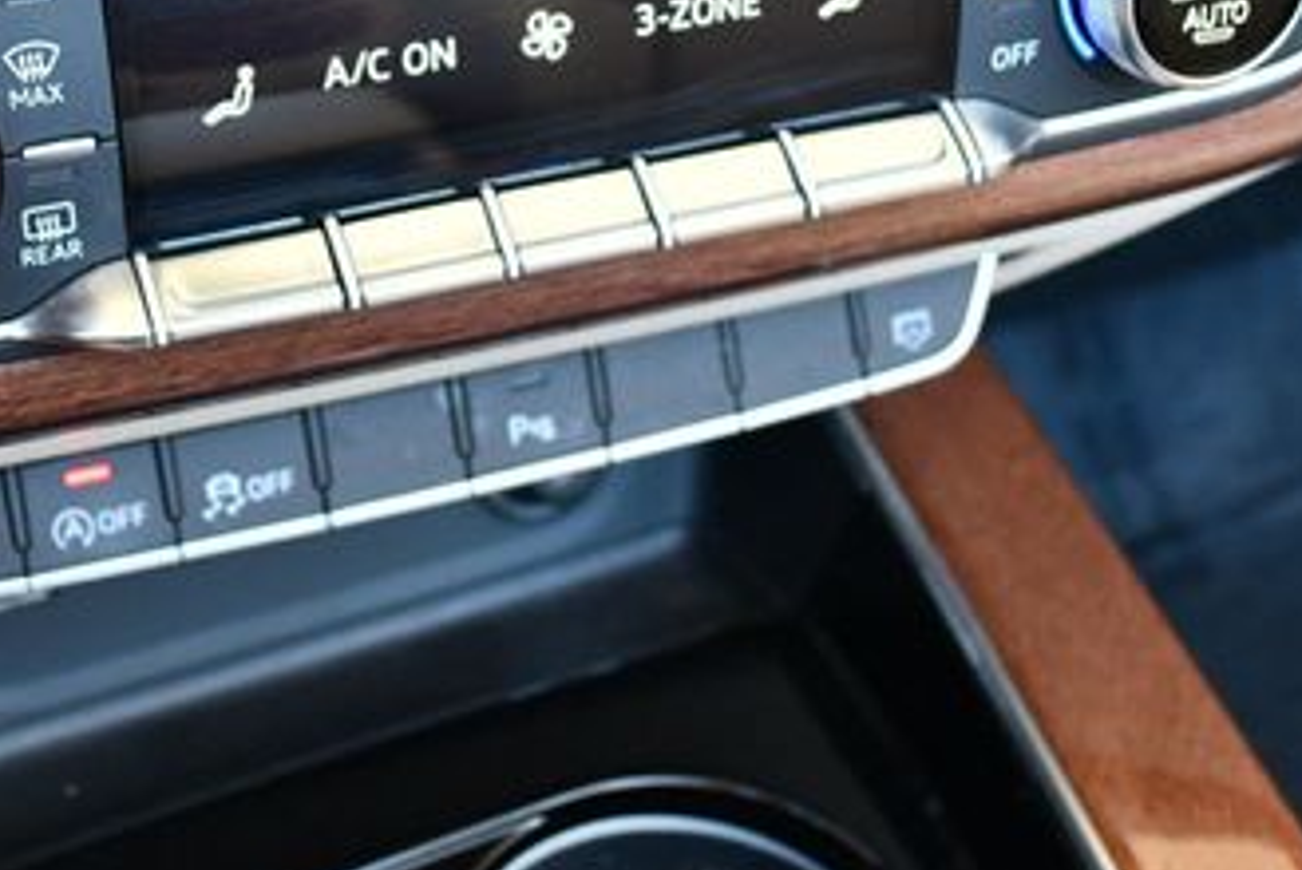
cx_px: 439
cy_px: 103
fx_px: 2534
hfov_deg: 28.6
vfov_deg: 19.2
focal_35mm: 70
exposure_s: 1/160
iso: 800
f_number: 3.5
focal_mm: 18
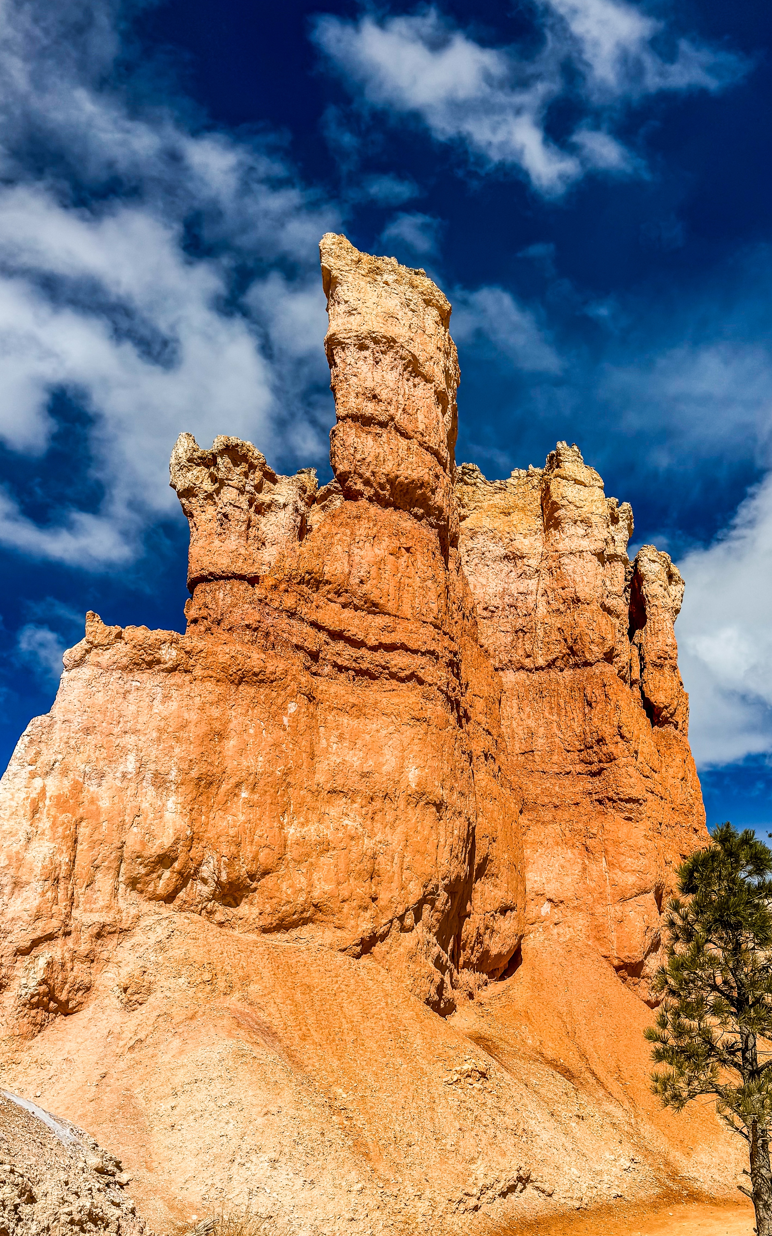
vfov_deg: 59.2
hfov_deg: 39.1
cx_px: 501
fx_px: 1077
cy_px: 744
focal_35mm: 32
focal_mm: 6.76
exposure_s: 1/15000
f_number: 1.8
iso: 80
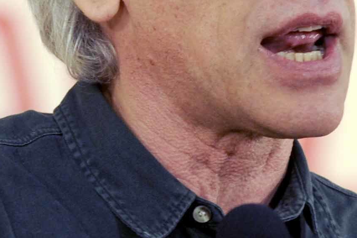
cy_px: 103
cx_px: 149
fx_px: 9901
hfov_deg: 2.1
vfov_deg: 1.4
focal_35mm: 999
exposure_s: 1/100
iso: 800
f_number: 3.5
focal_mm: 200
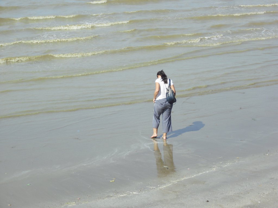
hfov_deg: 17.4
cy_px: 104
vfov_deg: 13.1
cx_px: 139
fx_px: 907
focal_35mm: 113
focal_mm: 18.6
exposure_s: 1/640
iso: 100
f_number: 5.2
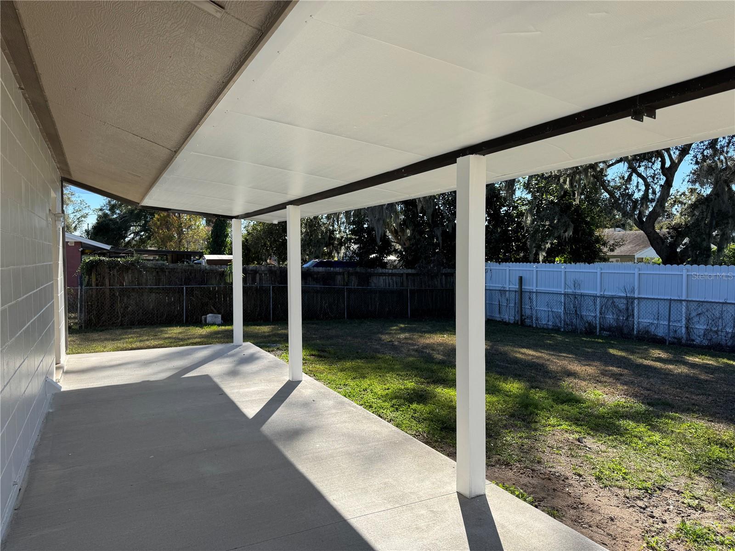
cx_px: 368
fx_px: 510
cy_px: 276
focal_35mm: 24
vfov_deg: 56.8
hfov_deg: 71.6
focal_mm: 6.76
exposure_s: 1/2105
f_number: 1.78
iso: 80
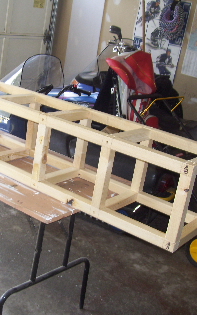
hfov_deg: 25.0
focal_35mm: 51
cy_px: 158
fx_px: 438
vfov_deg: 39.6
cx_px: 45
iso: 80
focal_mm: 6
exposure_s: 1/50
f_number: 2.7
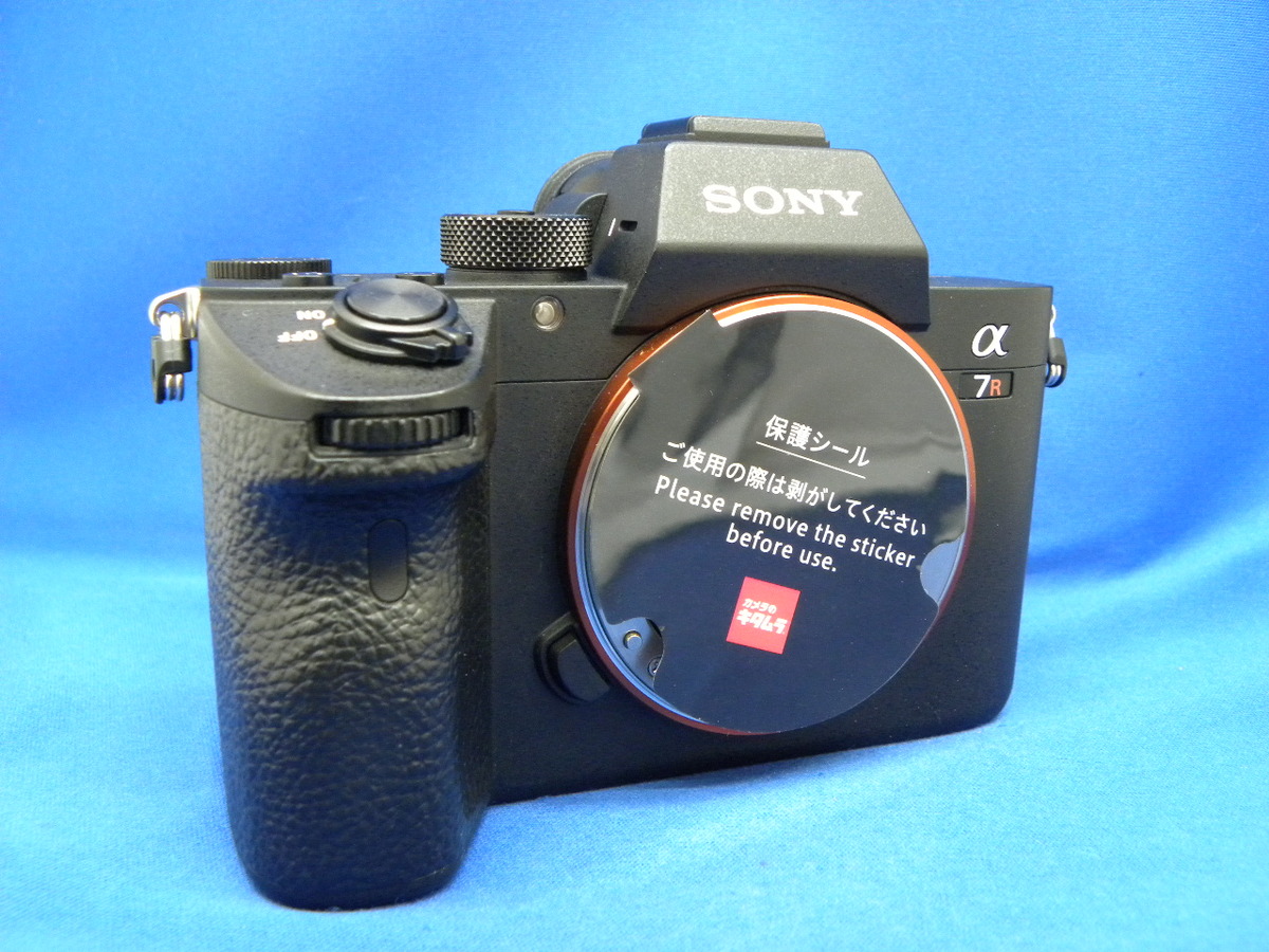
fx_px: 1210
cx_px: 634
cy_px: 476
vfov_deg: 42.9
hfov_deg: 55.4
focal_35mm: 33
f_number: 2.8
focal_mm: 5.9
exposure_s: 1/32.2
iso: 400
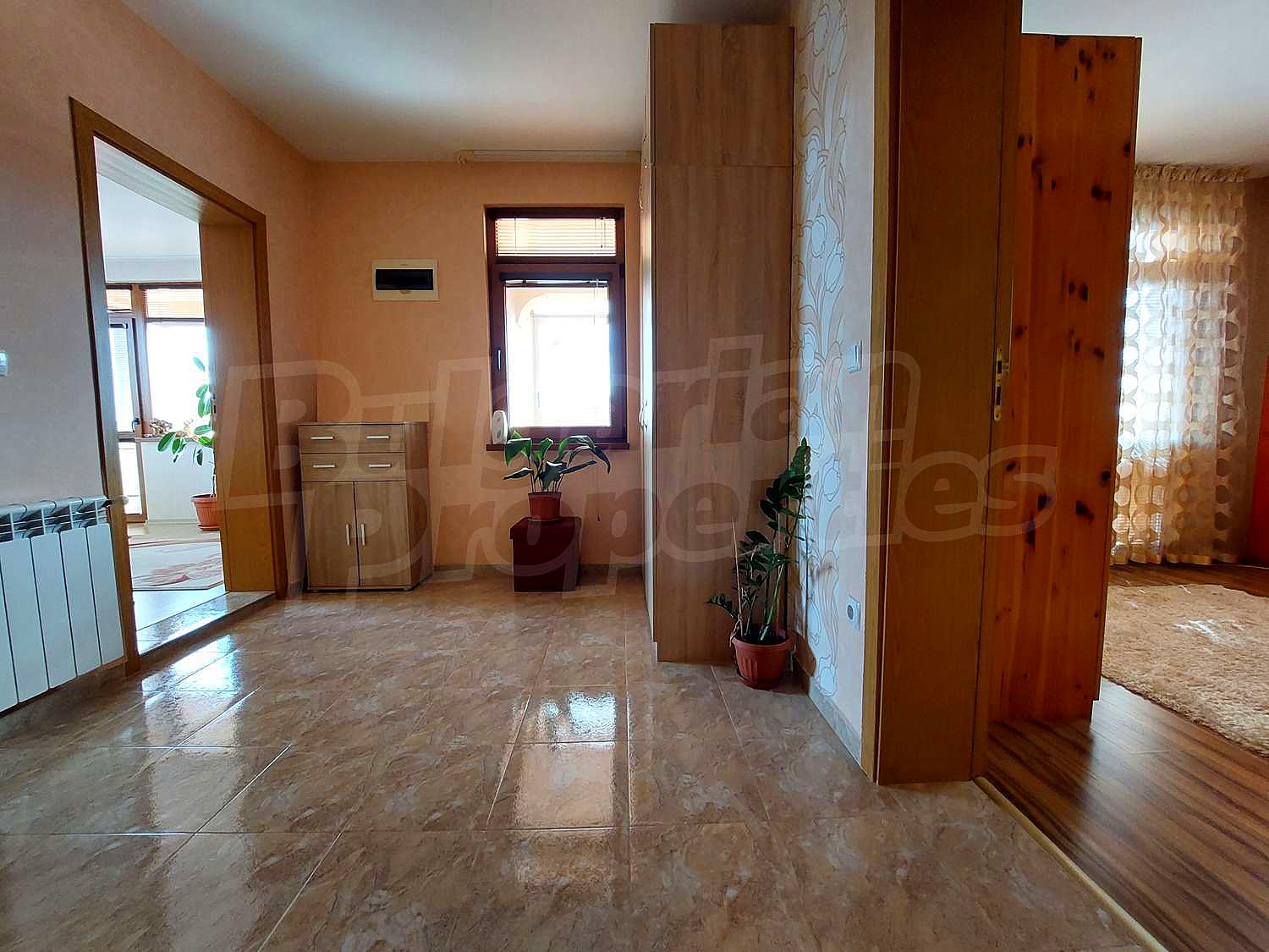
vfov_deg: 89.9
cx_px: 634
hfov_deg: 106.2
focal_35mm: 13
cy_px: 476
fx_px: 477
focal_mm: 1.74
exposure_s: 1/50
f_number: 2.2
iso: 200
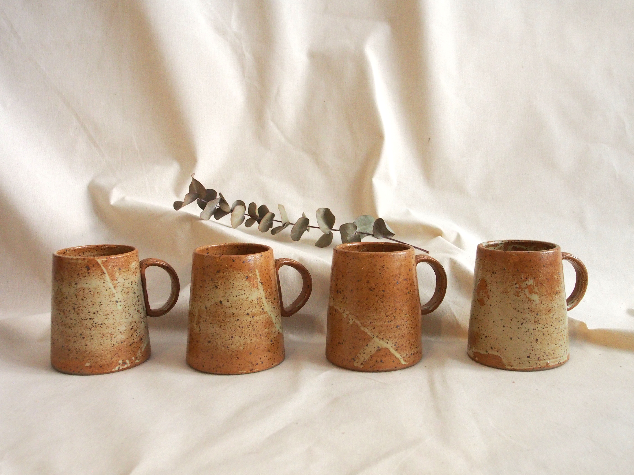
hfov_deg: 49.0
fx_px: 696
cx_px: 317
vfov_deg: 37.7
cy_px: 238
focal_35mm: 38
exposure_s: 1/30
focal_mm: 19
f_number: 4.4
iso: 1600
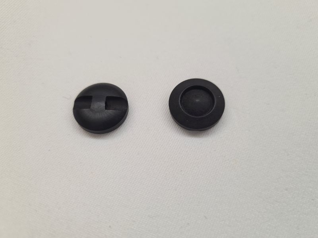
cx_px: 159
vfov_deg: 53.1
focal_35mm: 26
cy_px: 119
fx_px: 239
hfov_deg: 67.3
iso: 50
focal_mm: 5.4
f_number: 1.8
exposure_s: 1/198
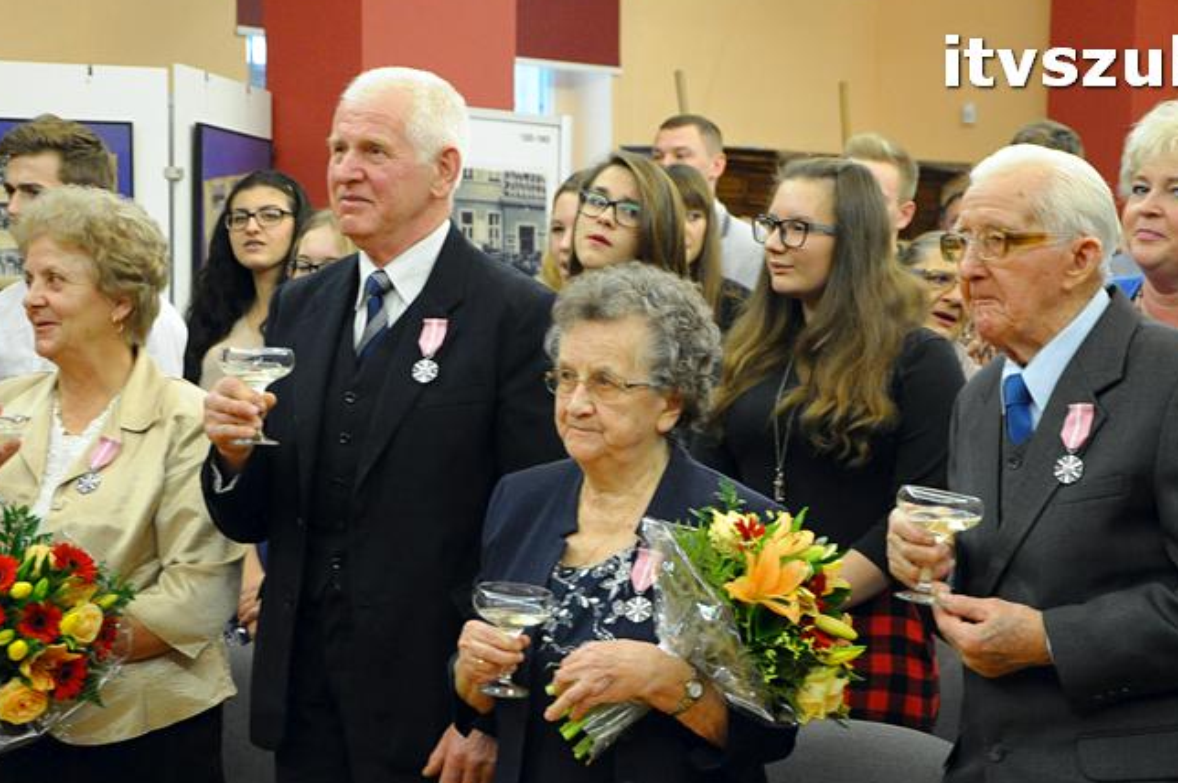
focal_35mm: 95
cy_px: 493
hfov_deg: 21.5
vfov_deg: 14.4
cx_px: 664
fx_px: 3105
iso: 2500
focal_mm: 48
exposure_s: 1/80
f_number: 5.6
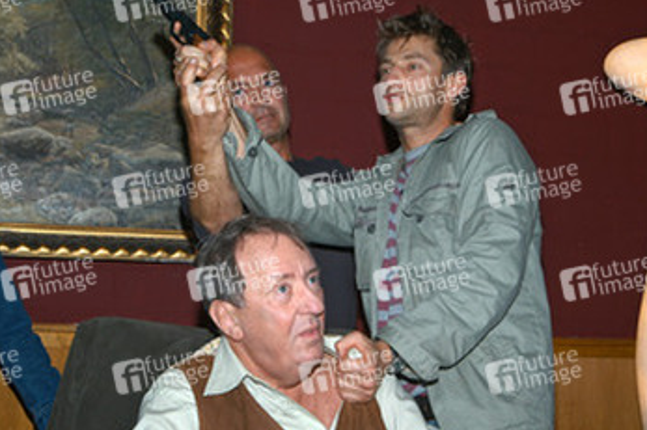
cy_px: 233
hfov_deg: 27.3
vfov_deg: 18.4
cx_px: 372
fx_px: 1329
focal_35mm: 74
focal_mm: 38
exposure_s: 1/160
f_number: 6.3
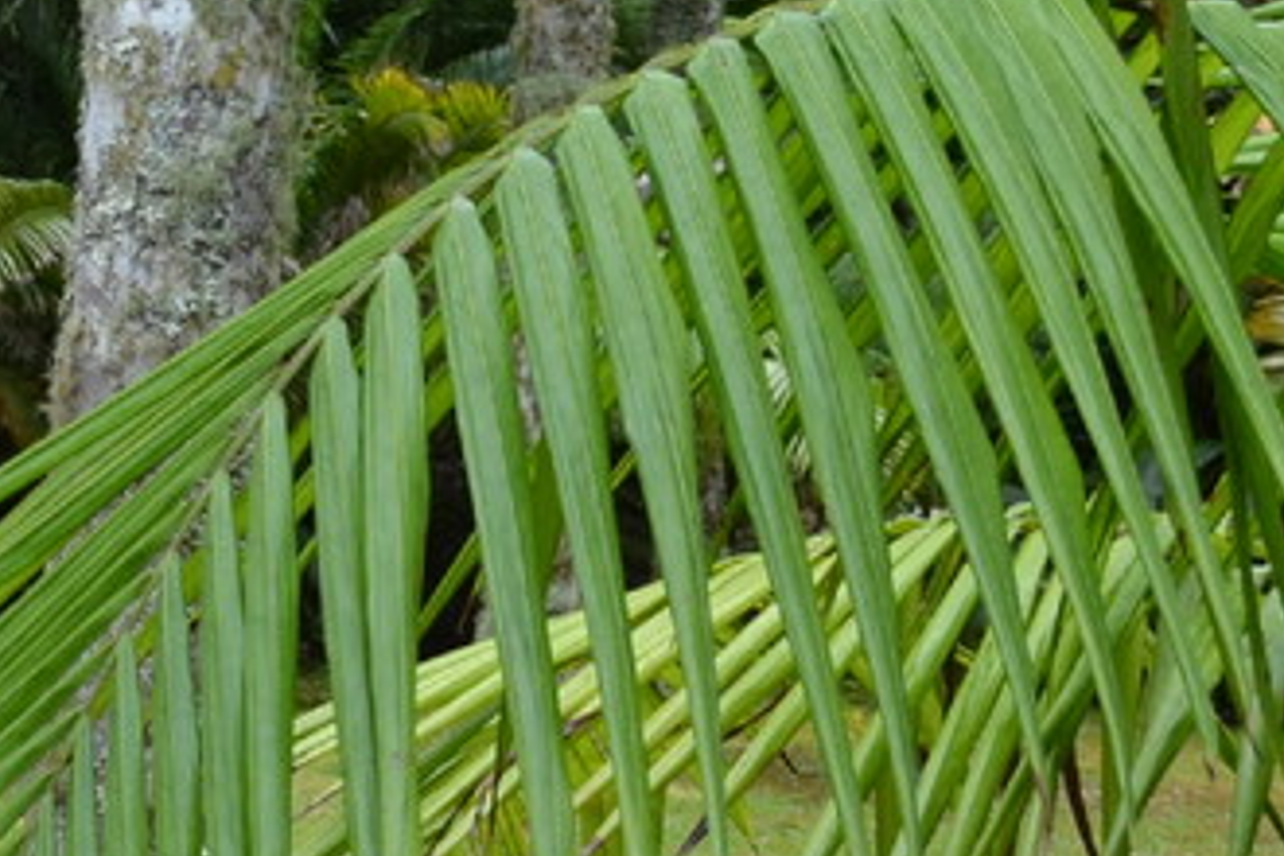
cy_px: 607
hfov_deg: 13.6
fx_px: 4777
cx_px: -1062
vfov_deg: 10.2
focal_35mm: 134
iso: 200
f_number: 5.6
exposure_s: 1/125
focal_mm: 23
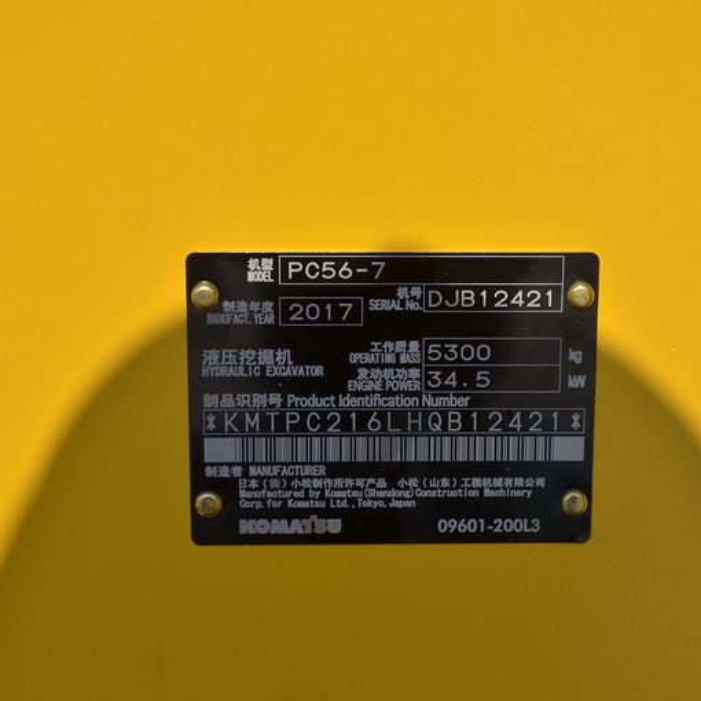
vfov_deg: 15.6
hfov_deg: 15.5
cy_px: 365
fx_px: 2566
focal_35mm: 112
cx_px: 429
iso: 320
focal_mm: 56
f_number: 8
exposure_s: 1/1000
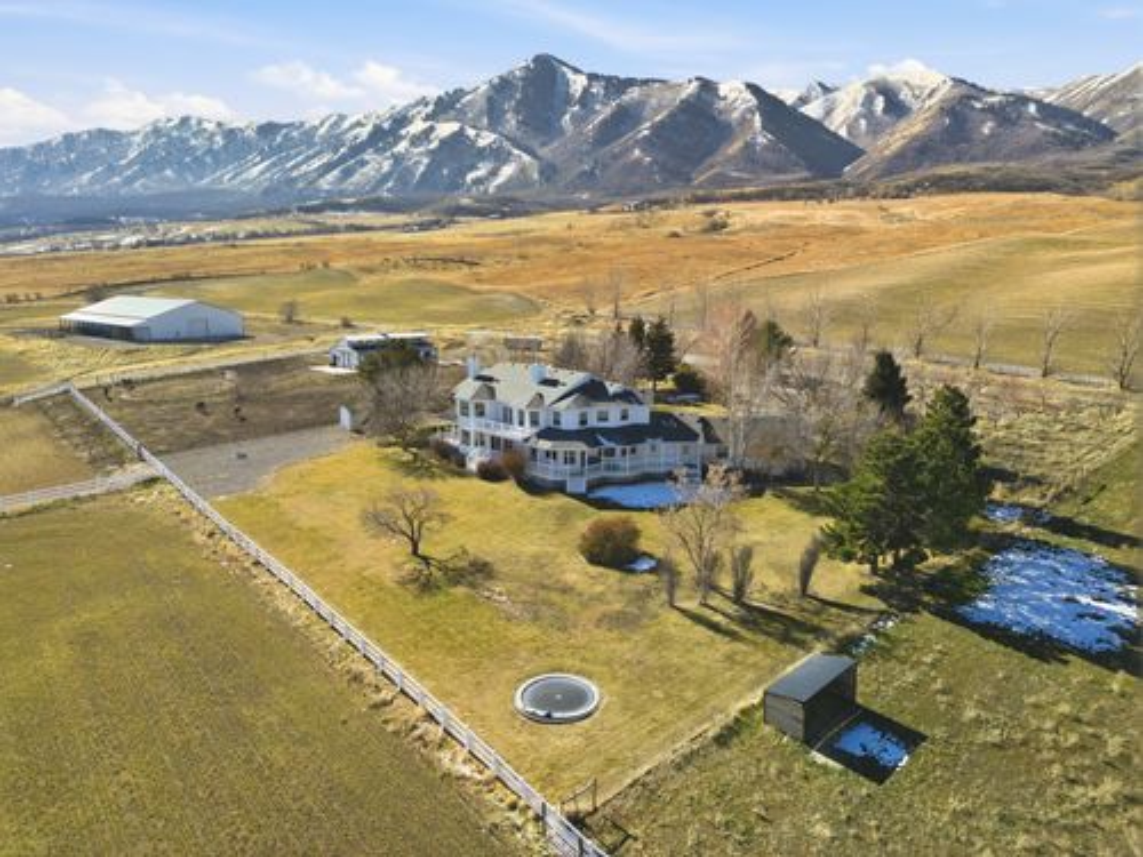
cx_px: 572
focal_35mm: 24
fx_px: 792
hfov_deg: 71.6
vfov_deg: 56.8
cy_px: 428
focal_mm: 6.7
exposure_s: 1/1250
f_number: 1.7
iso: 140
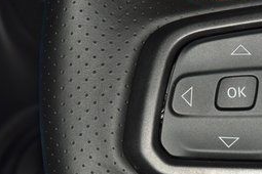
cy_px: 97
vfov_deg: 5.2
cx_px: 239
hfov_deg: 7.8
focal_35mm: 264
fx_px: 1921
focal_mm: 70
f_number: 8
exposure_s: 1/125
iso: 100
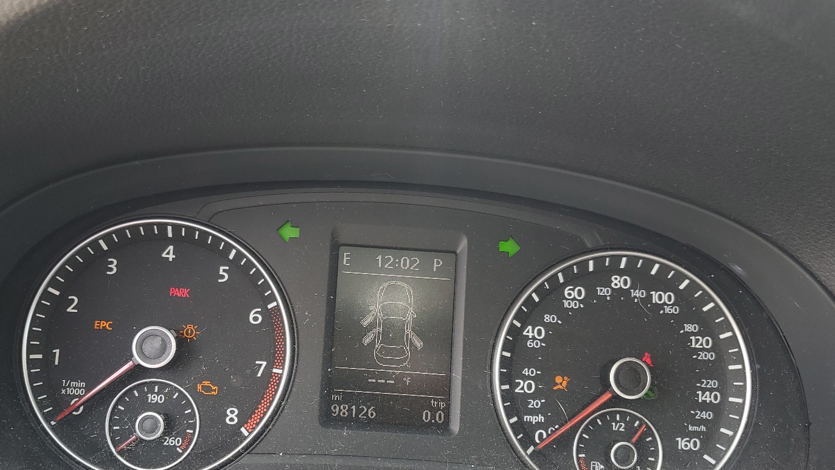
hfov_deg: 59.4
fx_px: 731
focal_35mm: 33
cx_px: 376
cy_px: 320
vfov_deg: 35.2
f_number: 1.5
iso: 50
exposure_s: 1/161
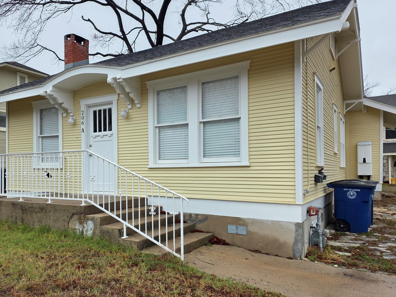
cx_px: 149
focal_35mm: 29
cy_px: 165
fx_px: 332
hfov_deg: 60.9
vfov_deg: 48.1
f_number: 1.7
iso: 32
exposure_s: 1/359
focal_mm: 6.25
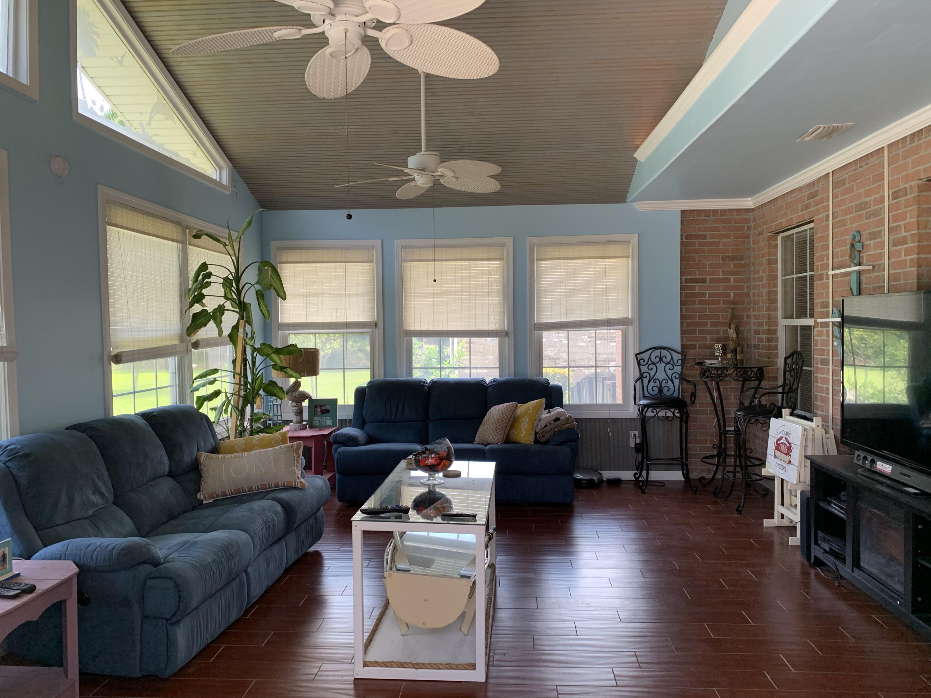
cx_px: 466
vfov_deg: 53.1
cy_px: 349
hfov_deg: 67.3
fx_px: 699
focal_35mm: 26
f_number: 1.8
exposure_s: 1/121
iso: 80
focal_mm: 4.25
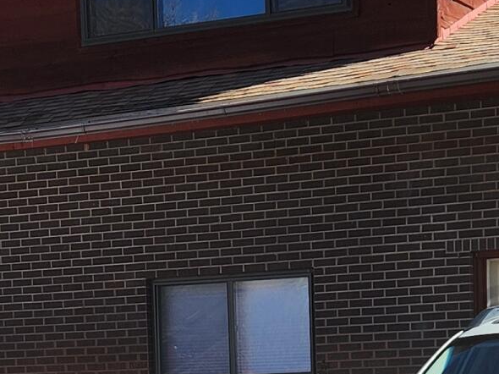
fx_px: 1686
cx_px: 213
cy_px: 486
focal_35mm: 117
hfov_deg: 16.8
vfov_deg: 12.3
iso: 20
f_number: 1.8
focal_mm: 5.4
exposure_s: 1/1148
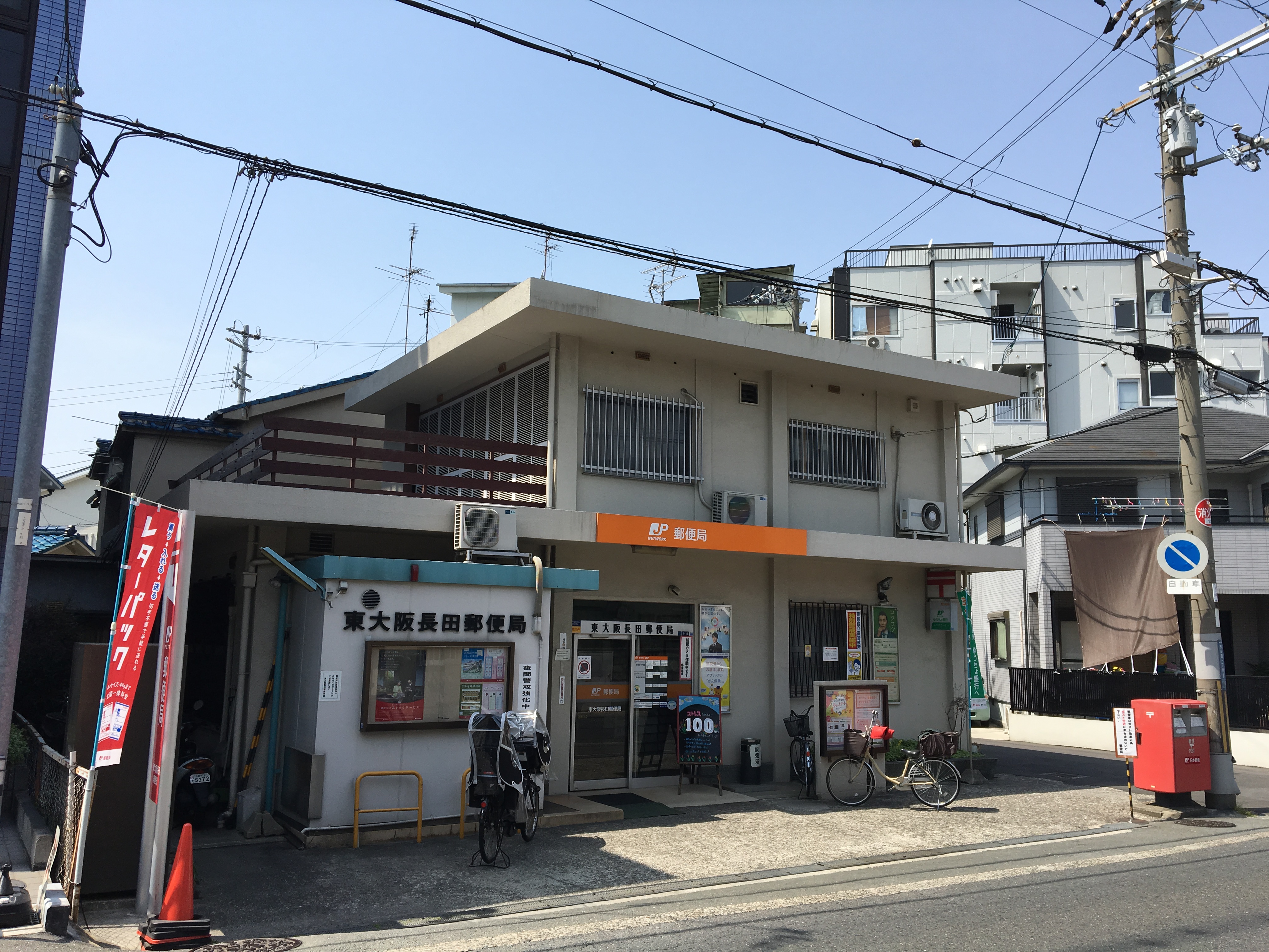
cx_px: 634
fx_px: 1063
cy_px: 476
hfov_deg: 61.7
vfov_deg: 48.2
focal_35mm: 29
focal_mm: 4.15
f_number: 2.2
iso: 25
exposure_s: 1/1425
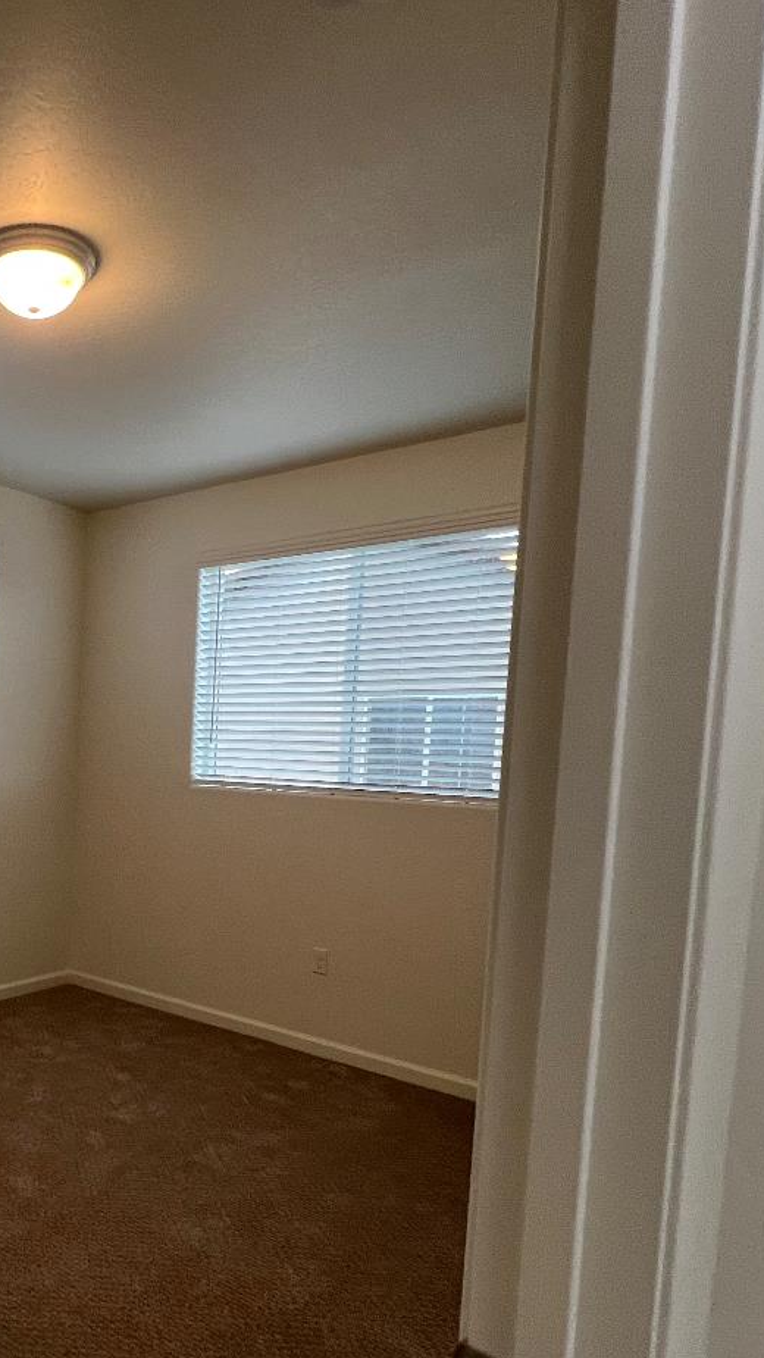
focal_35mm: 23
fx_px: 828
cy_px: 802
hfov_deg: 42.8
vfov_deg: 78.0
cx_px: 4
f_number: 1.8
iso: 125
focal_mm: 1.57
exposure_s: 1/120
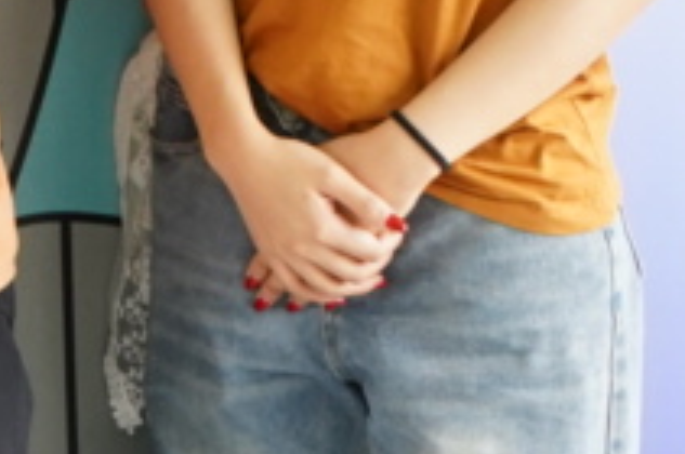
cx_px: -1159
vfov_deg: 6.3
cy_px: -292
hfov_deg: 8.5
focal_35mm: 215
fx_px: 4085
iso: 2000
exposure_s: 1/125
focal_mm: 28
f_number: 6.3
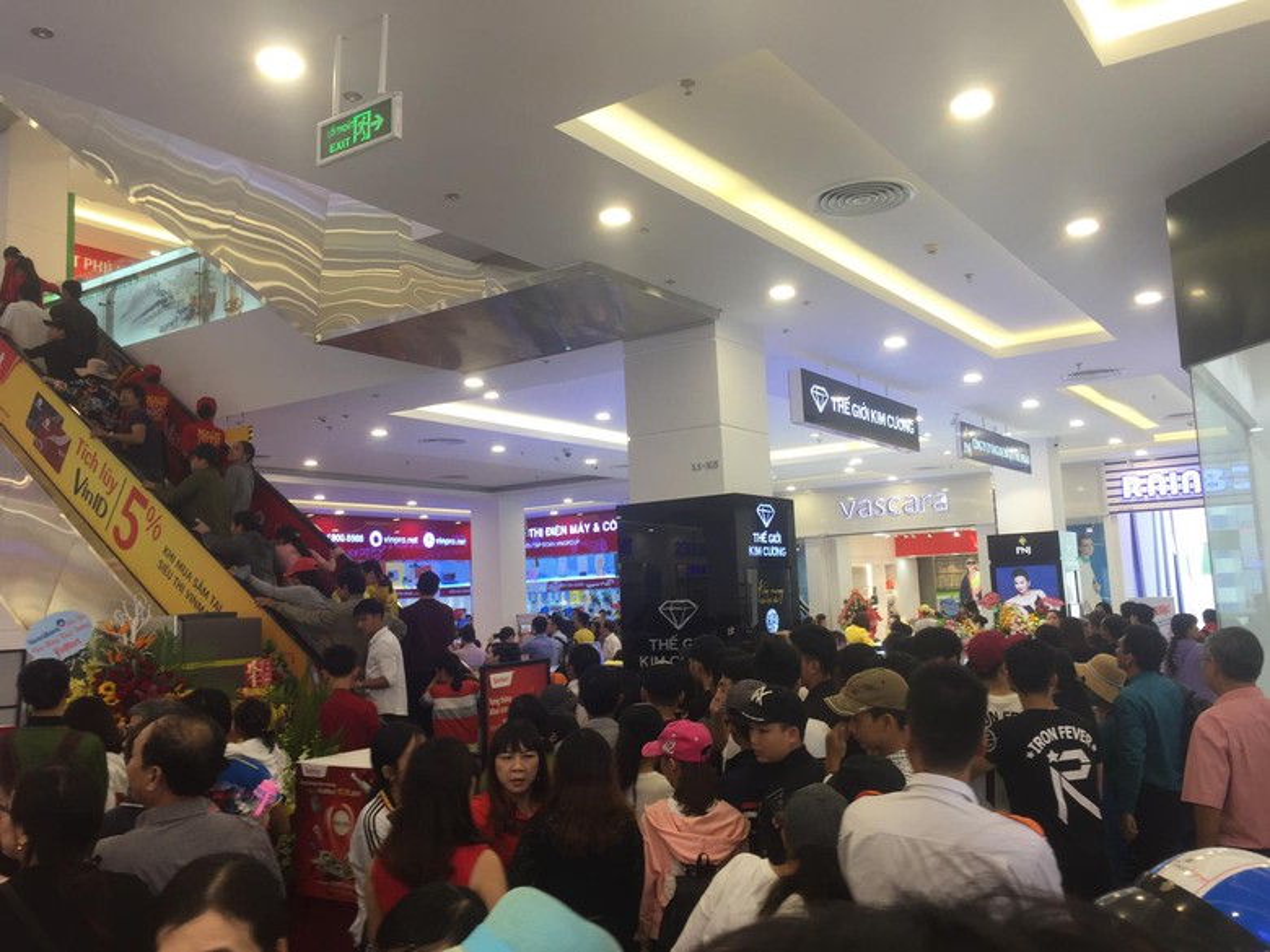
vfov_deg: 48.2
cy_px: 476
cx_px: 635
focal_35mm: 29
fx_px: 1064
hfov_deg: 61.7
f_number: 2.2
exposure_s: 1/50
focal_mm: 4.15
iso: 40
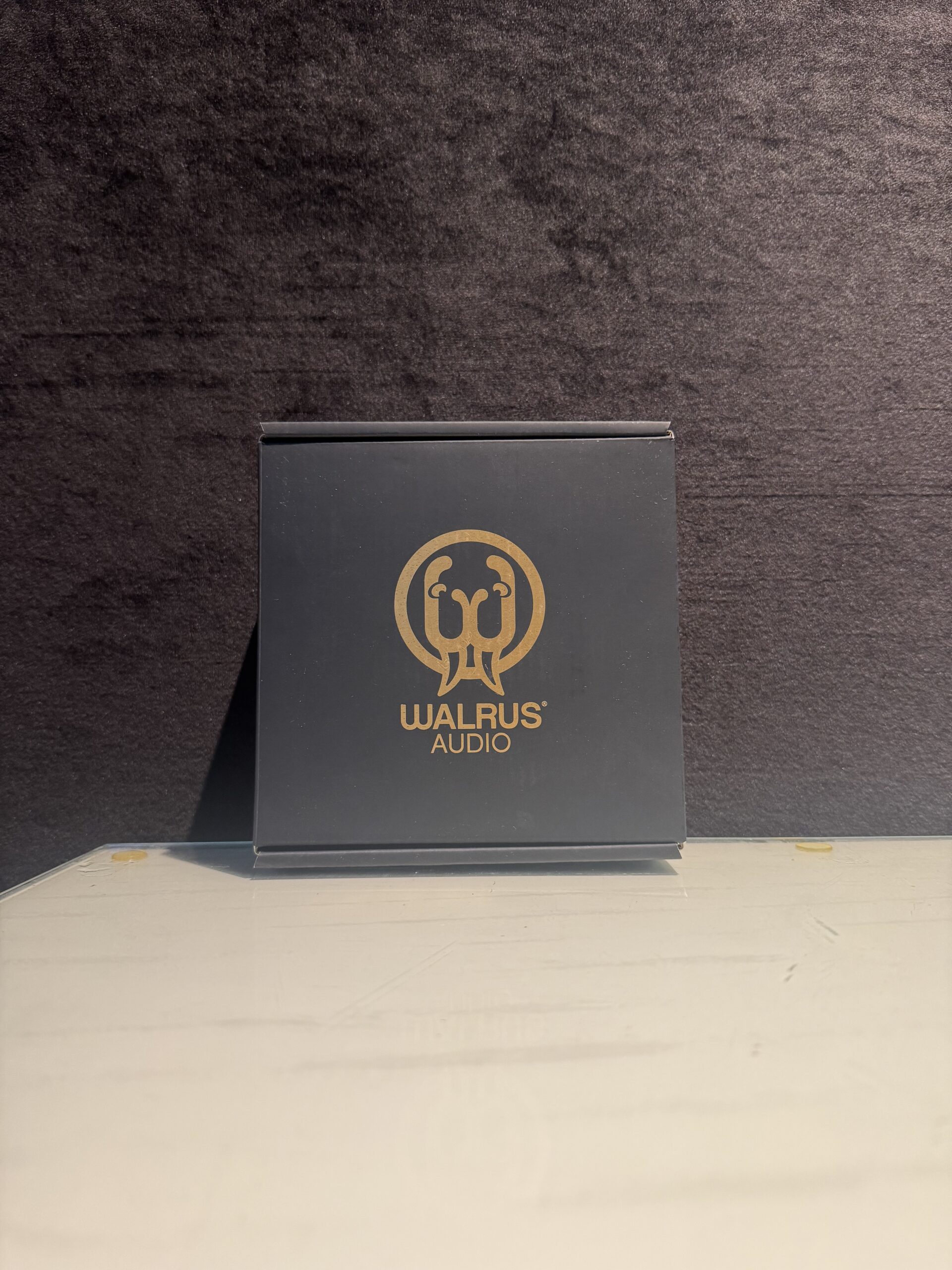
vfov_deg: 71.6
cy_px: 635
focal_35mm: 24
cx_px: 476
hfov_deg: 56.8
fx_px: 880
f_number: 1.78
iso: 250
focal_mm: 6.76
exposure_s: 1/60
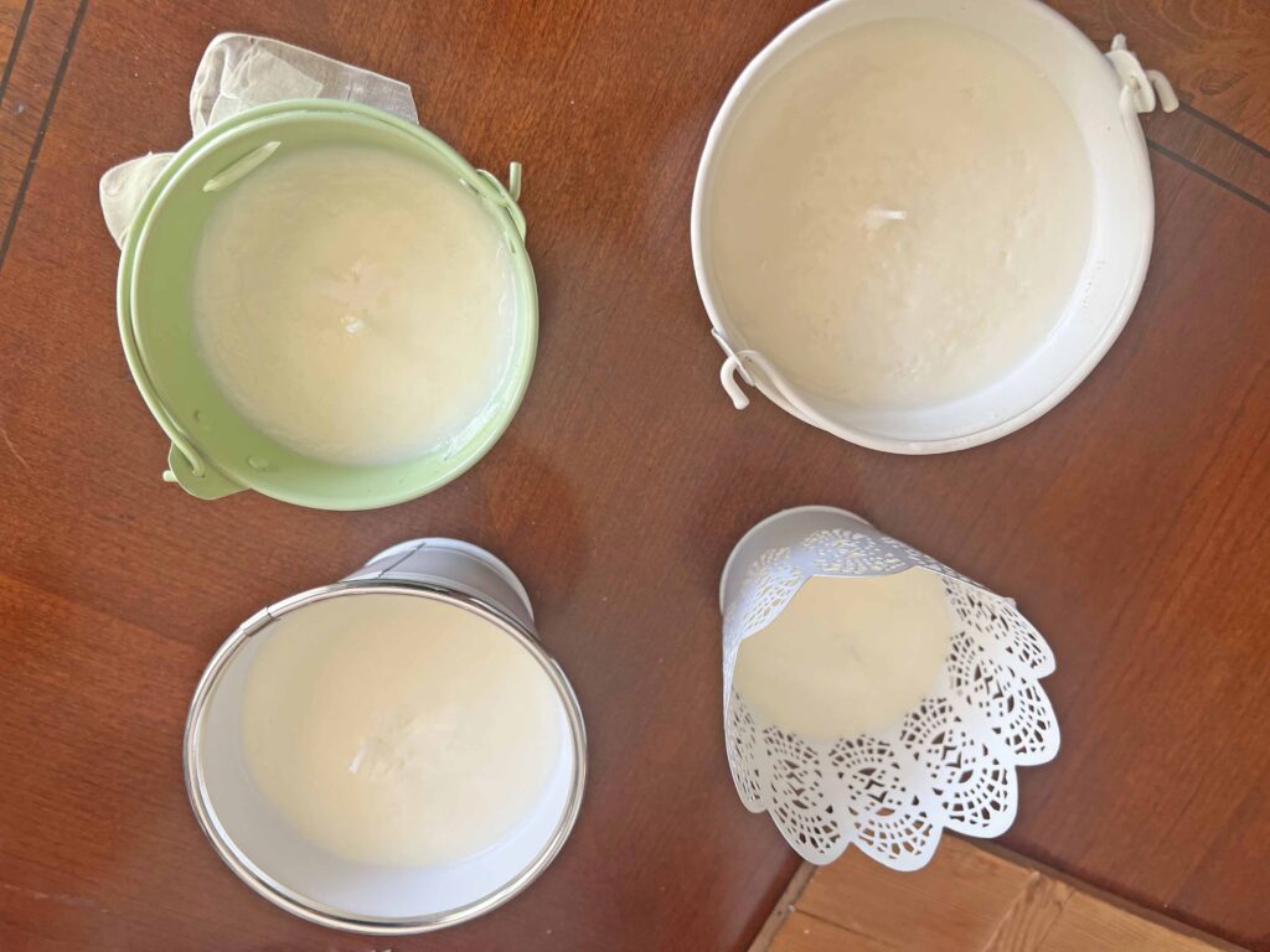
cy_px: 476
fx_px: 954
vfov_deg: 53.1
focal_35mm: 26
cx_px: 635
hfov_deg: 67.3
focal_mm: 5.7
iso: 64
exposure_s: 1/121
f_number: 1.5
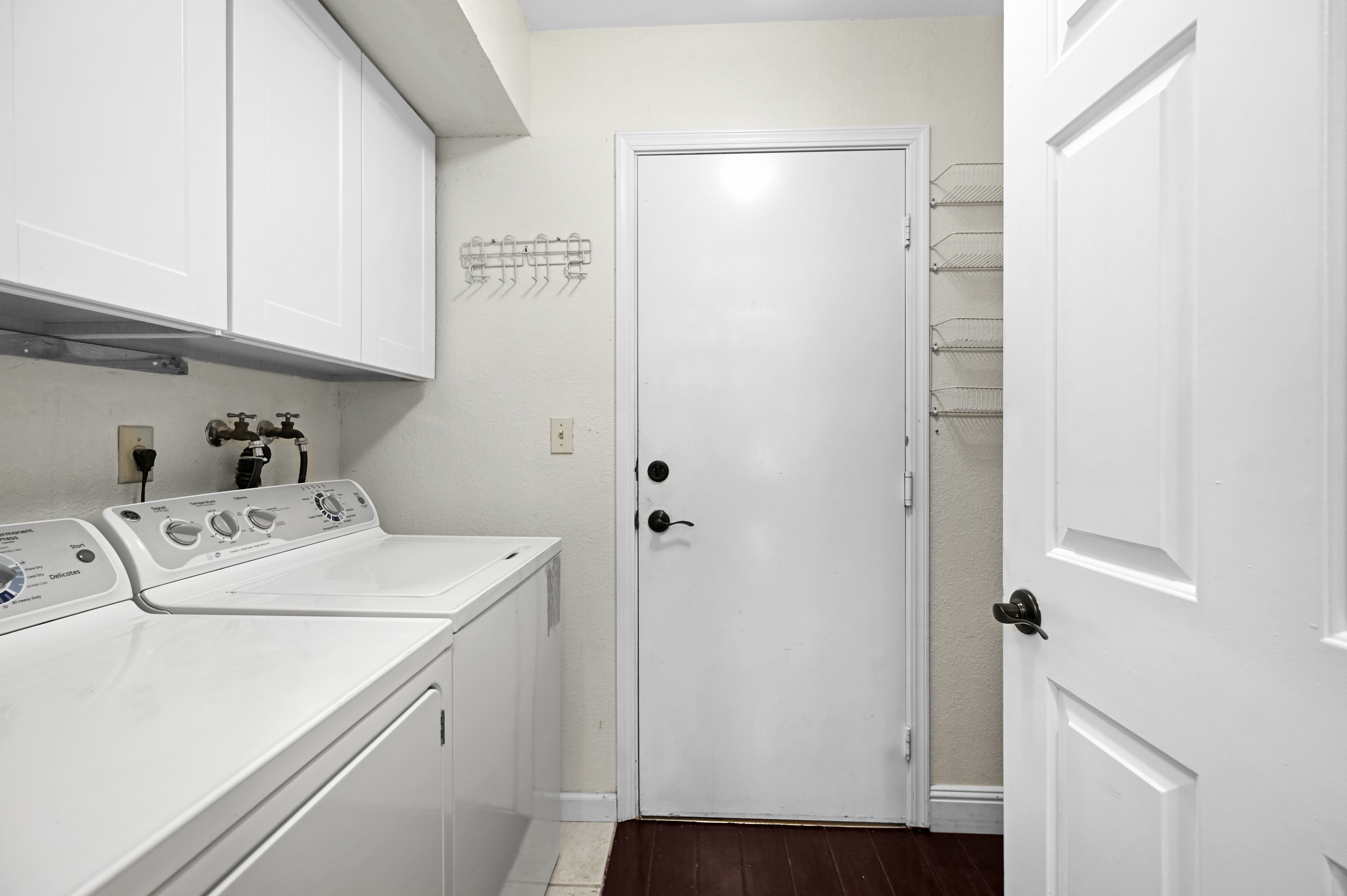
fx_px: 523
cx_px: 674
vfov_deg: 81.1
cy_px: 448
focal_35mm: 14
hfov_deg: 104.3
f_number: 5.6
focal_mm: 14
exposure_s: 1/13
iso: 320
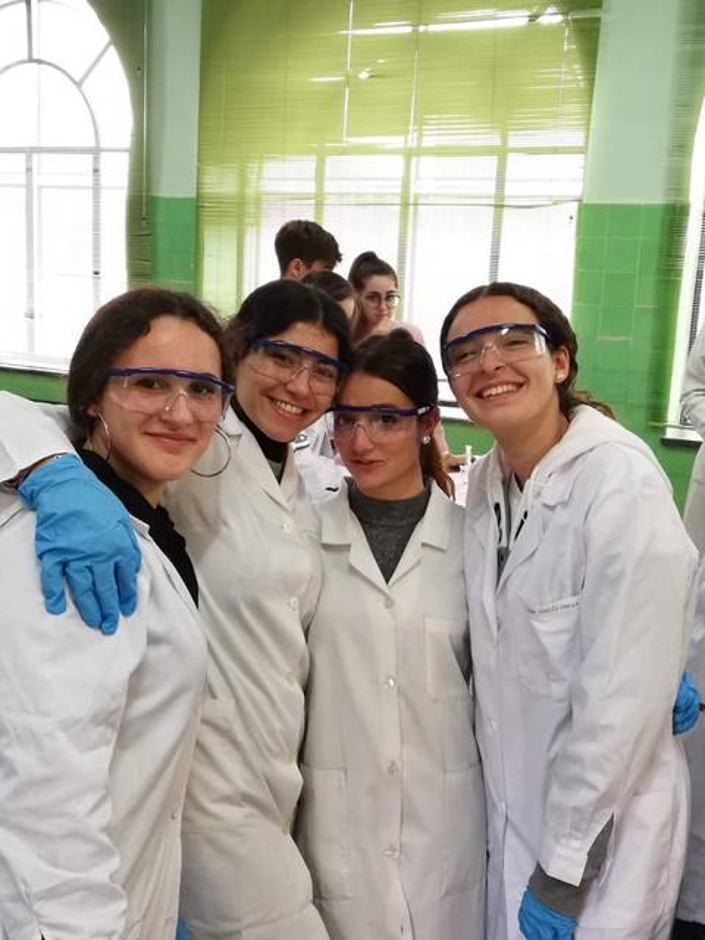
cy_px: 470
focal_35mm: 40
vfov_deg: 46.8
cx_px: 352
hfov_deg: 36.0
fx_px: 1086
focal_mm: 3.81
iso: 320
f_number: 2.2
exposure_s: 1/25
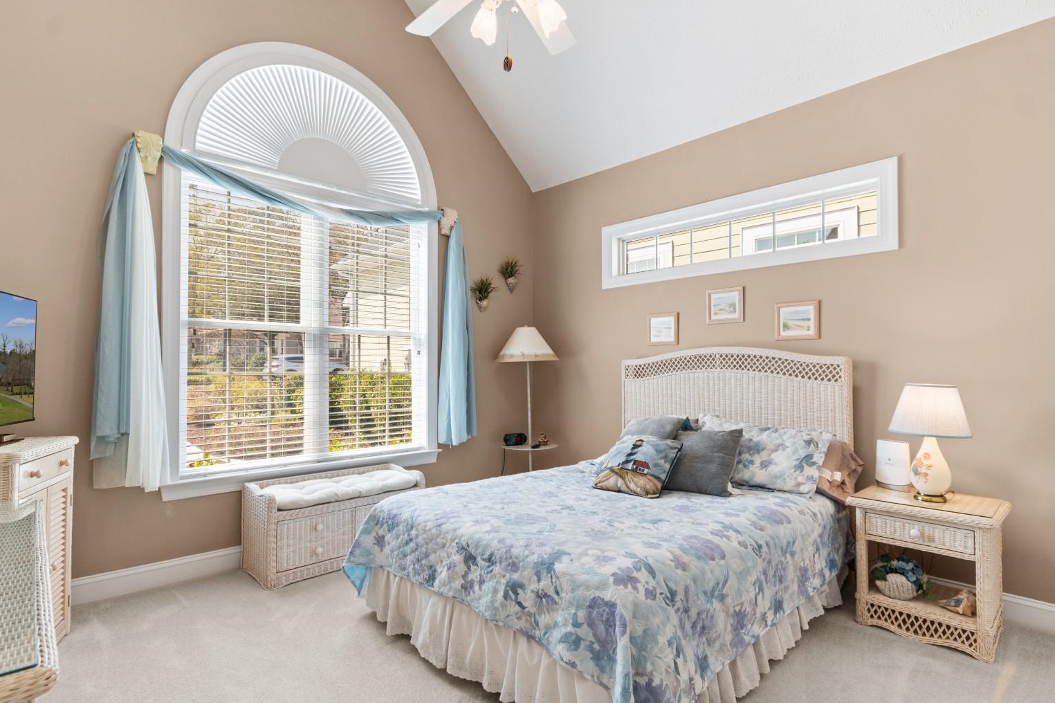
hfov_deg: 93.3
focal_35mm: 17
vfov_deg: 70.4
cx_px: 537
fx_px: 498
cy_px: 362
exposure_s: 1/20
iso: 100
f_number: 4.8
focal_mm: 11
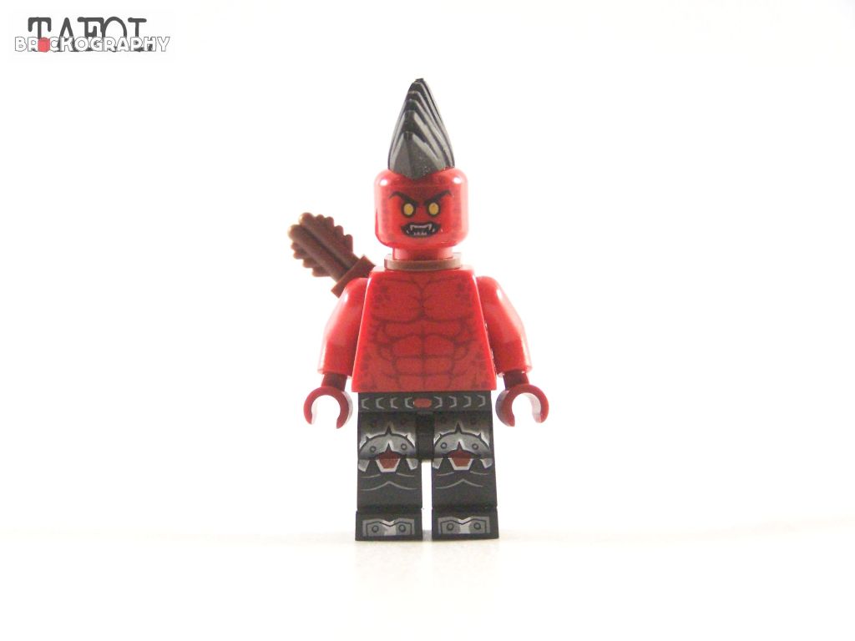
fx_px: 2322
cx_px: 428
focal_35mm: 94
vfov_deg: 15.7
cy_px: 320
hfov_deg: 20.9
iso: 400
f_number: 3.2
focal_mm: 15.6
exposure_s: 1/60
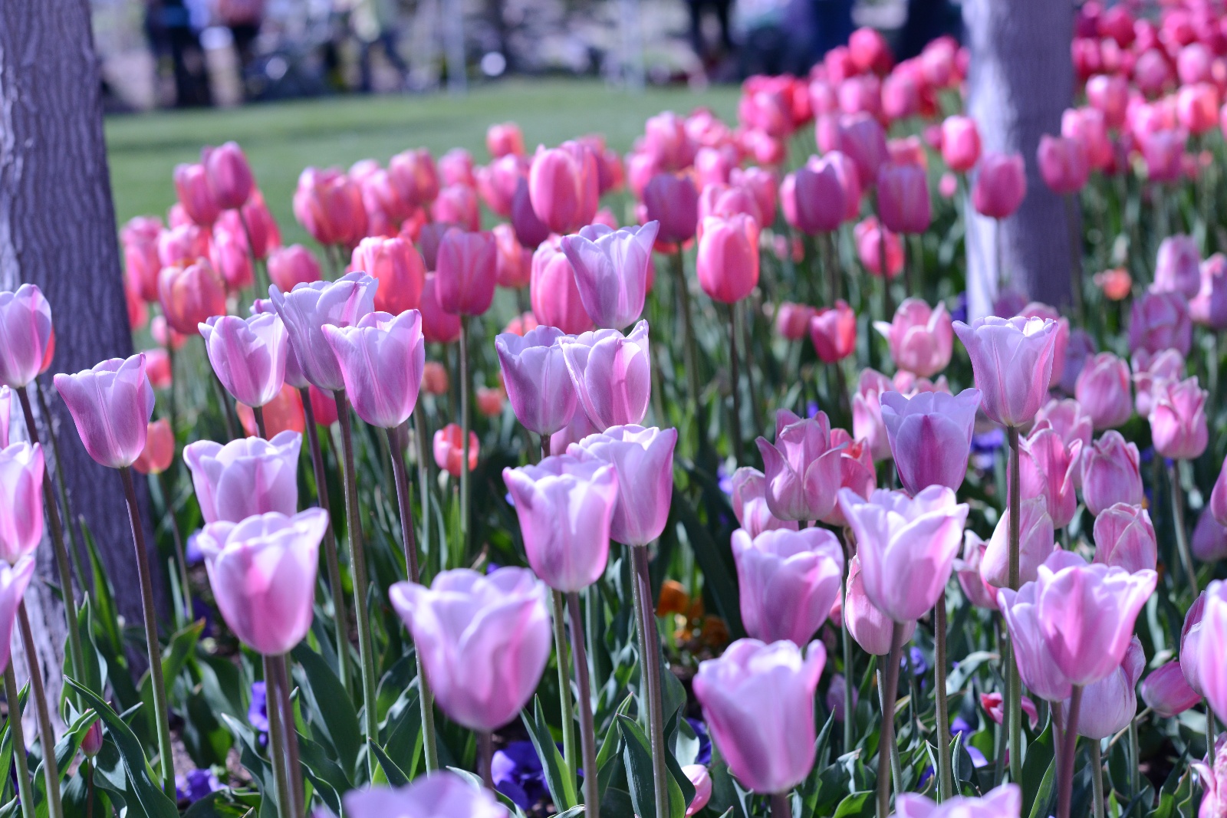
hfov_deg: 23.9
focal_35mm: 85
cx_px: 614
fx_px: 2897
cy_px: 409
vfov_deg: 16.1
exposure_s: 1/2500
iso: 800
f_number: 5.6
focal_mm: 85
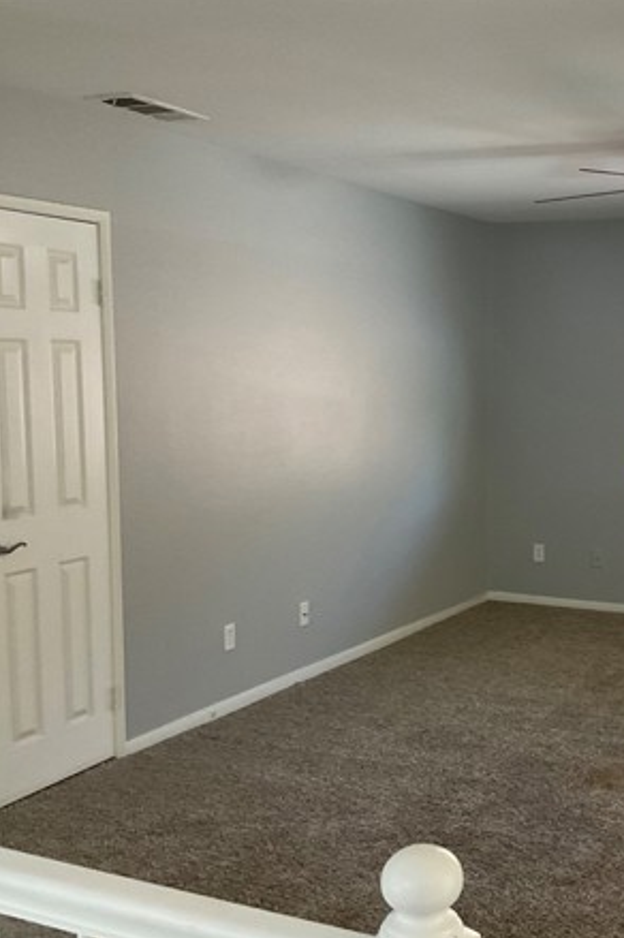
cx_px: 545
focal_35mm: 44
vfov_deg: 44.5
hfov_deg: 29.4
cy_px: 500
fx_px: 1146
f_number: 1.8
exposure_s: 1/60
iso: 160
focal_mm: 3
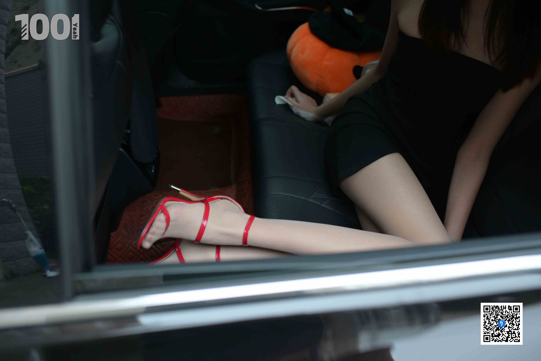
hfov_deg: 54.4
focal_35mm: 35
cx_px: 270
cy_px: 180
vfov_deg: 37.9
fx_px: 526
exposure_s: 1/160
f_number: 2.5
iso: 1600
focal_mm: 35
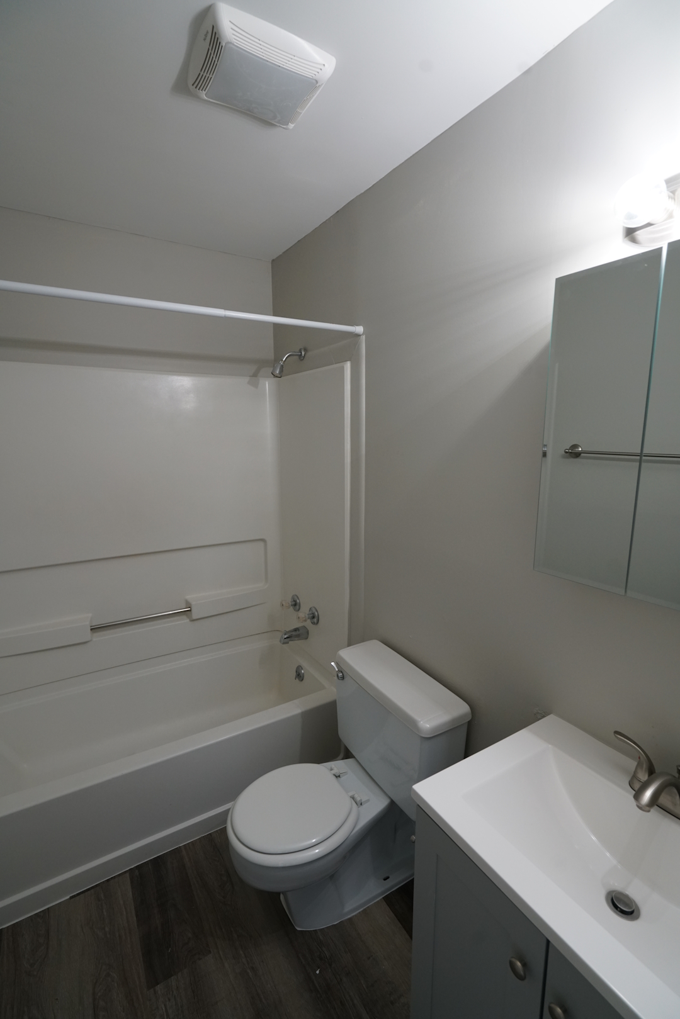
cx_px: 340
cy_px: 510
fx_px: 453
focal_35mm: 16
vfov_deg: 96.7
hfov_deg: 73.8
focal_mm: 16
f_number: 5.6
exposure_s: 1/60
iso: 1000
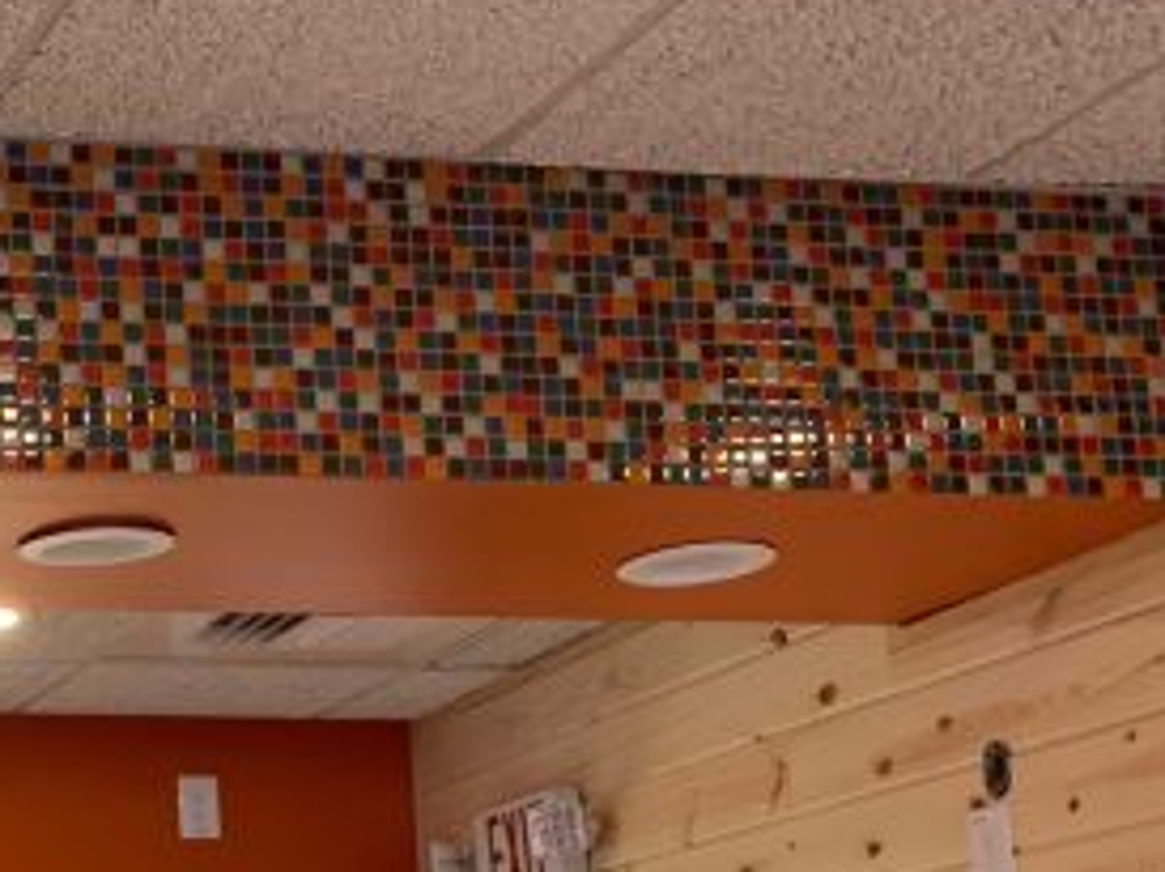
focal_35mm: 76
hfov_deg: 22.4
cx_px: -429
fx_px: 2556
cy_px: 876
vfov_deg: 18.8
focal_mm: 4.25
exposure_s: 1/59
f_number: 1.8
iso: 125
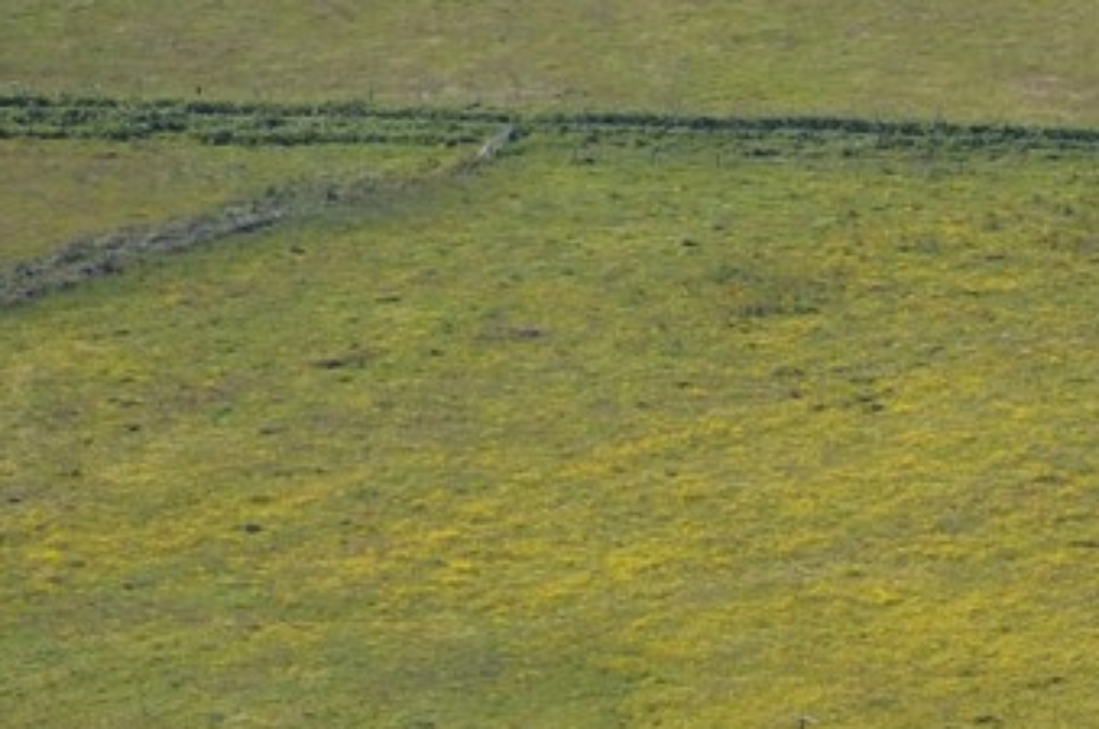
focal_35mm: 944
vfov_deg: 1.5
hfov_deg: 2.2
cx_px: 2506
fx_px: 28777
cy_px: 1047
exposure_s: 1/800
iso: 400
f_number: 7.1
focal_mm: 200
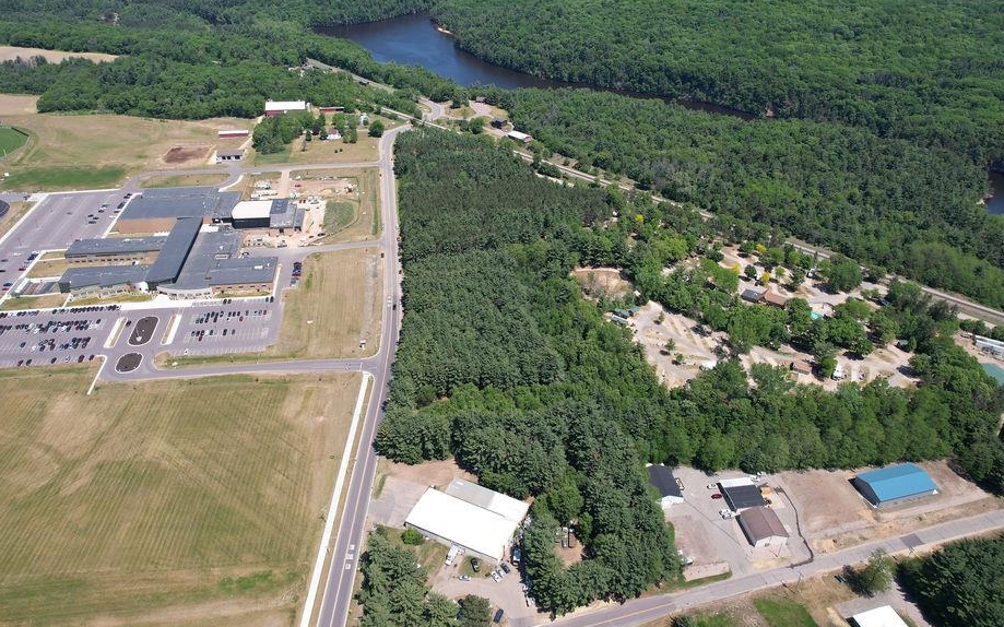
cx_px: 464
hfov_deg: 72.4
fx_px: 684
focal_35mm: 25
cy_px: 265
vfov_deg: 49.1
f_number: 2.8
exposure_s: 1/1500
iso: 100
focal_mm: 8.38
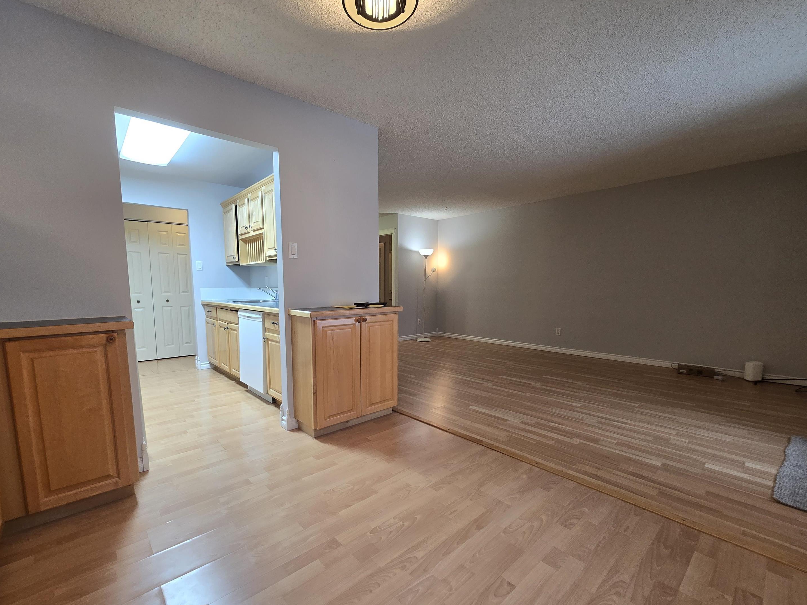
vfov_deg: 85.5
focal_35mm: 14
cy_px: 324
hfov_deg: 102.0
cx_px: 384
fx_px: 326
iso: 160
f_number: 2.2
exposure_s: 1/60
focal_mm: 2.2
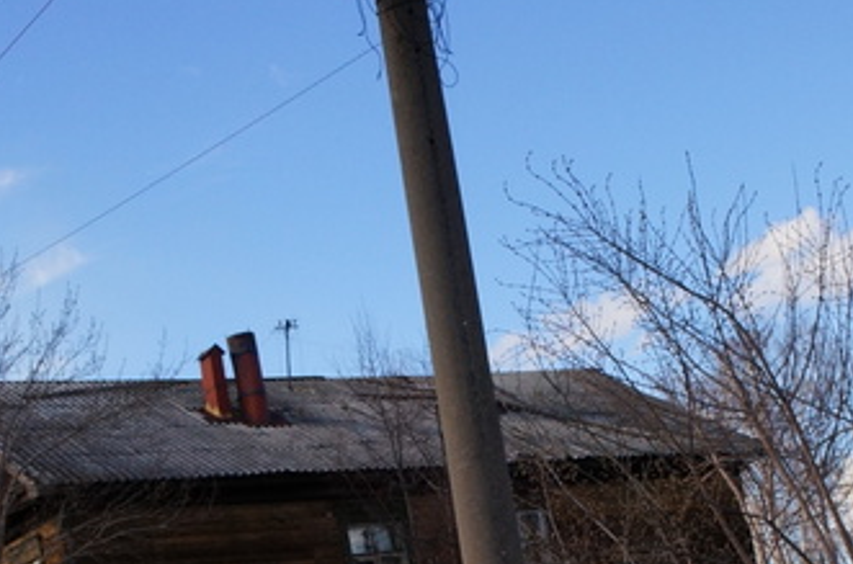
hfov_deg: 26.4
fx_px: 1820
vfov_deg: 17.3
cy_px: 545
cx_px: 482
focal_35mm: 77
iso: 400
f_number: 8
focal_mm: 20
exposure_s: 1/640
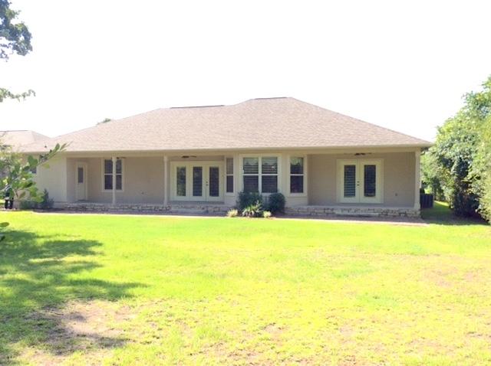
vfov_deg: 44.1
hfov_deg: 56.9
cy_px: 183
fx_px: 453
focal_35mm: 32
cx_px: 246
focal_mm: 3.3
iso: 32
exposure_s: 1/443
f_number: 2.4
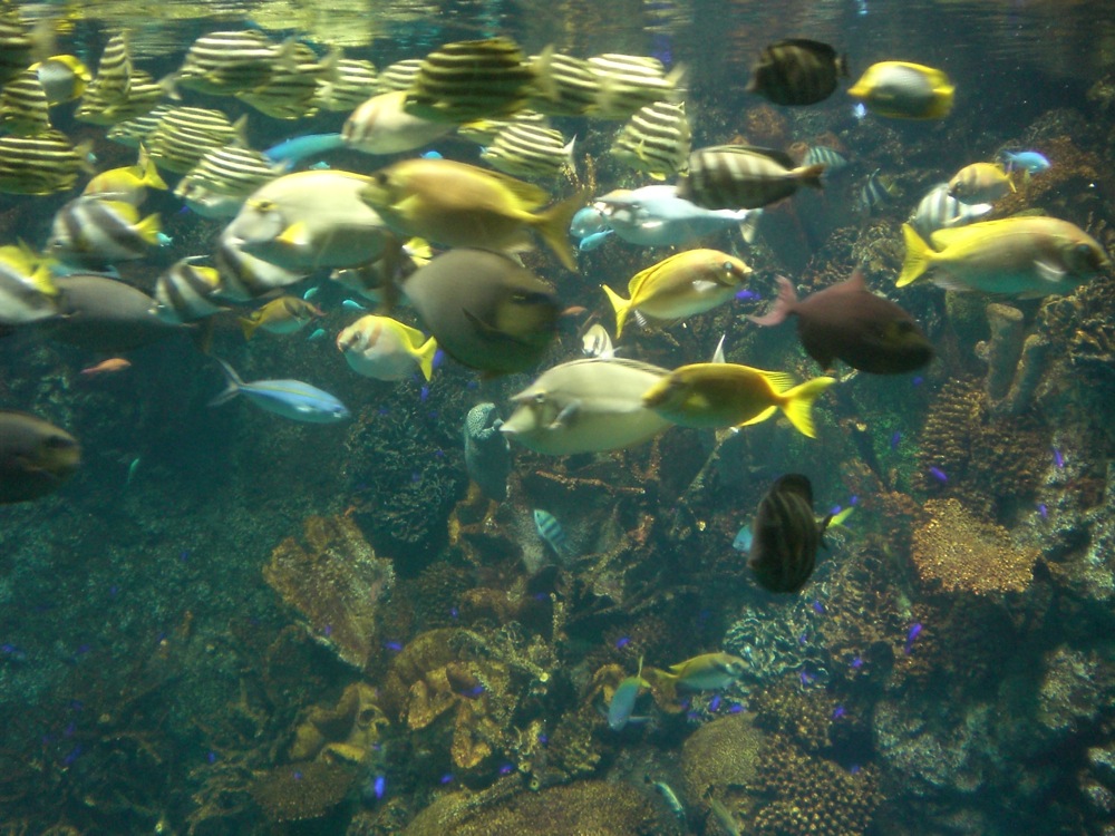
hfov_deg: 49.0
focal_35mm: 38
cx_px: 558
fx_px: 1224
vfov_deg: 37.7
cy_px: 418
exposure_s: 1/20
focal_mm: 6.3
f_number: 3.1
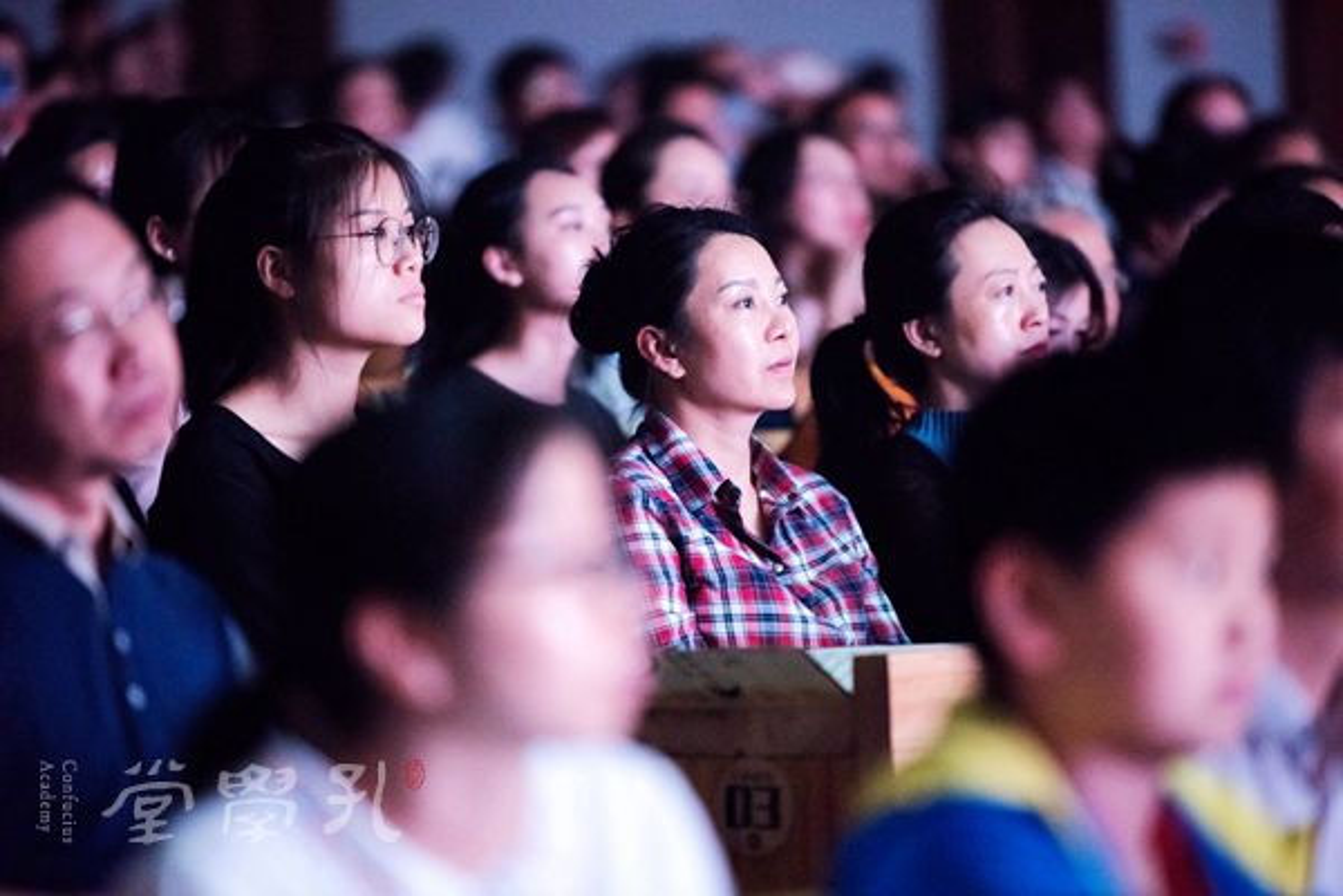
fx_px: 7461
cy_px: 448
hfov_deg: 10.3
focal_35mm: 200
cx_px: 672
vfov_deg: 6.9
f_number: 2.8
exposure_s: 1/80
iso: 4000
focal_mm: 200
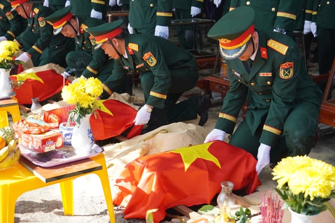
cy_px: 112
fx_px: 502
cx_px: 168
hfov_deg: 36.9
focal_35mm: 54
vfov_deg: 25.1
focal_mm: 36
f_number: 5.6
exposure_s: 1/100
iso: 100
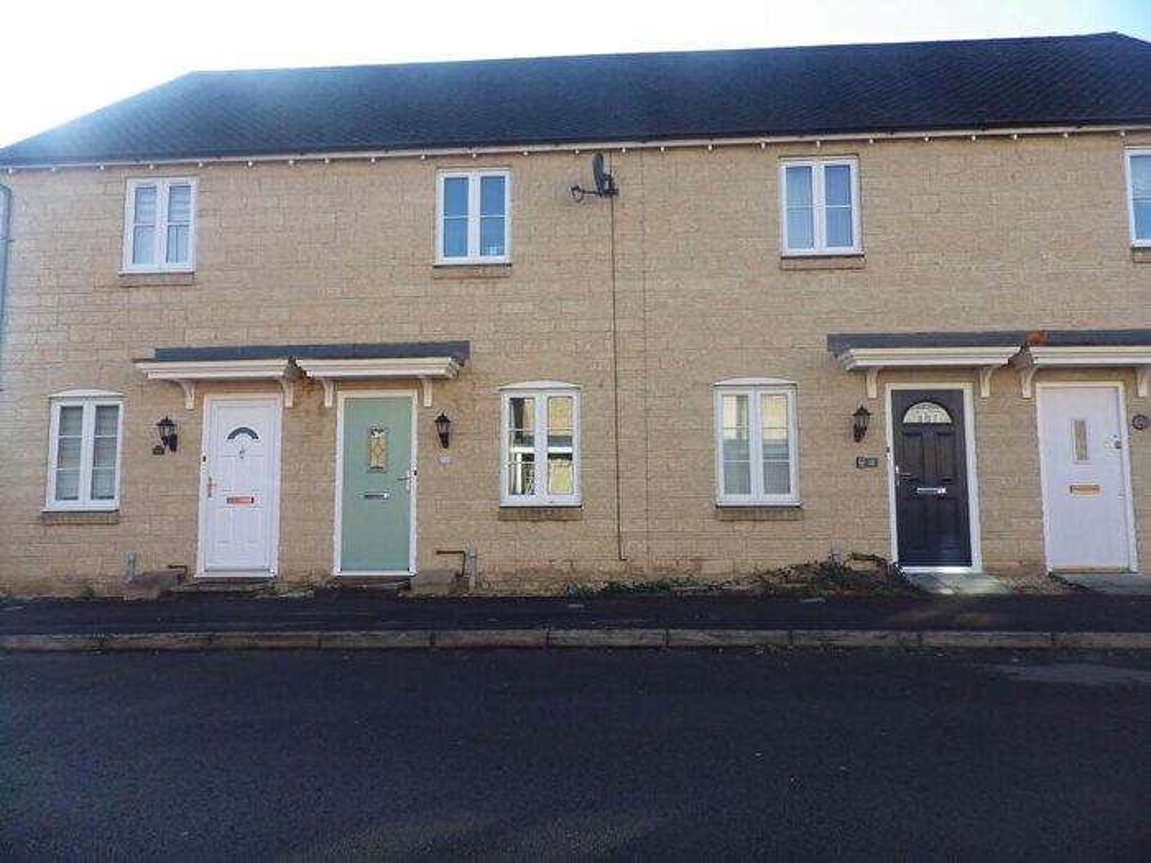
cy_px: 432
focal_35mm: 22
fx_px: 732
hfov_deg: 76.4
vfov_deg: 61.1
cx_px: 576
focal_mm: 4
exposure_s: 1/320
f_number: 3.1
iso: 100
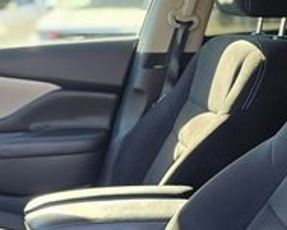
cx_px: -14
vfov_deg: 18.9
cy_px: 286
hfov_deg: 23.8
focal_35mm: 76
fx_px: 645
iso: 32
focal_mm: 6.3
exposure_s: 1/120
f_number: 1.7
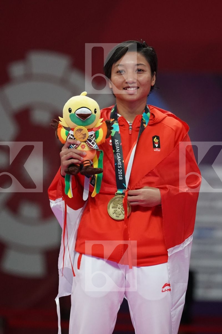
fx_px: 3885
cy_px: 167
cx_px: 111
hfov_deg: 3.3
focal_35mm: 420
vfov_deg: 4.9
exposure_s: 1/1000
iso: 5000
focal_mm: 280
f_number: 4
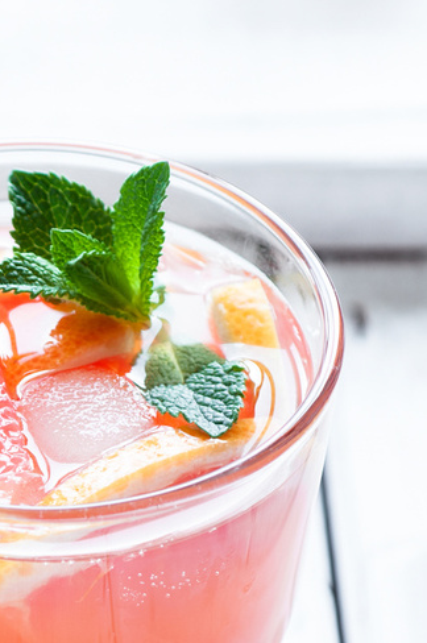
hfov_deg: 5.8
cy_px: 559
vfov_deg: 8.7
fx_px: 4210
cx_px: -117
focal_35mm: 236
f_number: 6.3
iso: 100
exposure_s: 1/8
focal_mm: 60
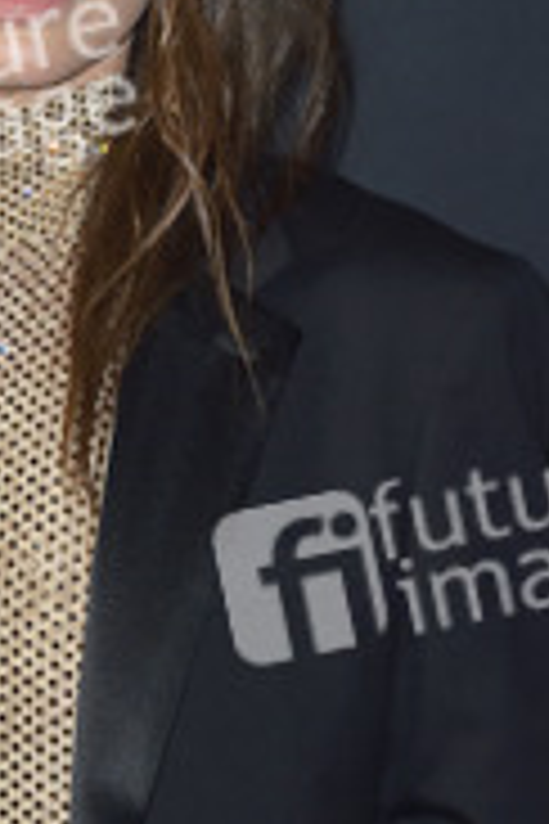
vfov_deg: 5.1
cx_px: 38
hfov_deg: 3.4
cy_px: 333
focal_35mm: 405
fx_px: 9264
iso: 320
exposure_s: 1/250
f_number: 7.1
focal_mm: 185
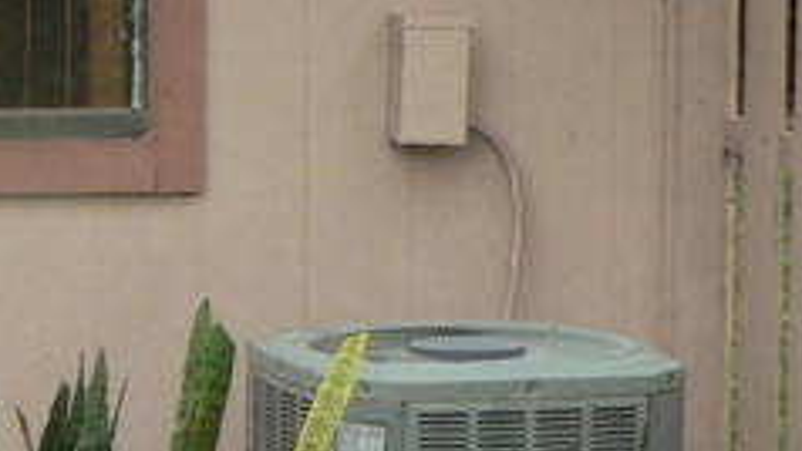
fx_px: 3595
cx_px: -462
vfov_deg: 7.2
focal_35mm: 169
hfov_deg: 12.0
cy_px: 239
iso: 100
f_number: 3.3
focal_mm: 6
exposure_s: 1/160
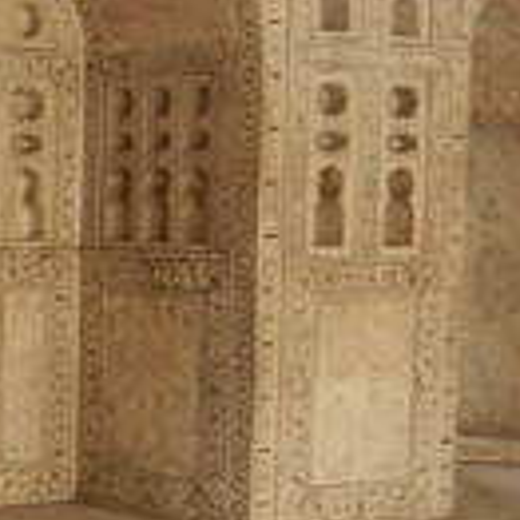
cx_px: -357
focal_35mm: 108
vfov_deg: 16.1
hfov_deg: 14.5
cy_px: 314
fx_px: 1836
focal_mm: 4.5
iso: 160
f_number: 3.5
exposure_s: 1/200
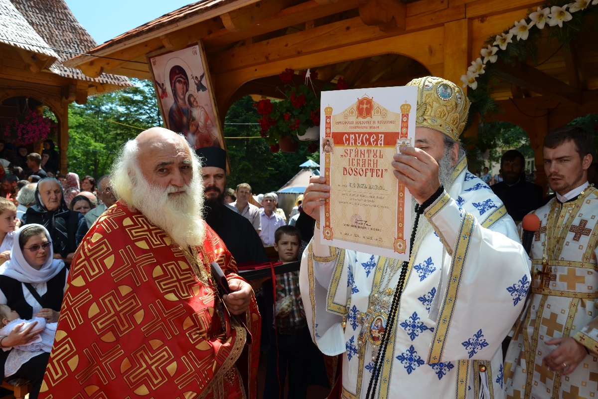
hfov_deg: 59.5
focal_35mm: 32
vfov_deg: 41.7
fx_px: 523
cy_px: 200
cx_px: 299
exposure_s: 1/200
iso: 100
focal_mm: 21
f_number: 7.1
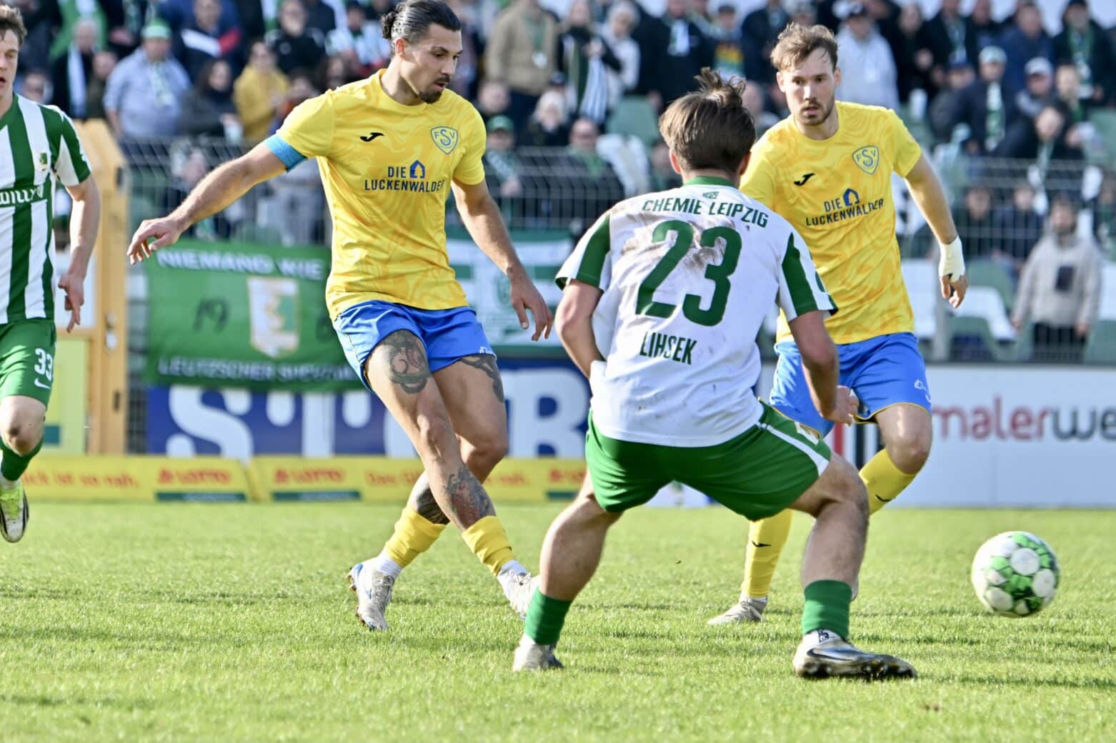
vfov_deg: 3.9
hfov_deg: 5.8
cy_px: 281
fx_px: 10972
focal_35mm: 354
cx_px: 509
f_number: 5.6
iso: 500
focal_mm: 270
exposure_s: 1/1250
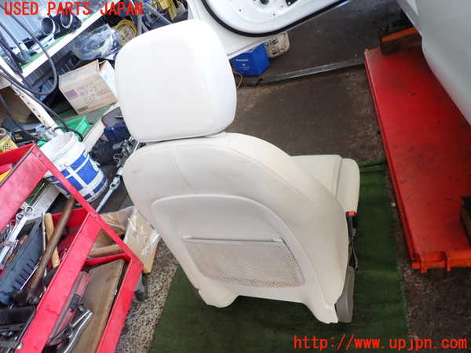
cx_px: 236
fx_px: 340
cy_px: 176
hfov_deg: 69.4
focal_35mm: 25
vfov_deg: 54.9
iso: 160
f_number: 2
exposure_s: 1/60
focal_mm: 4.5
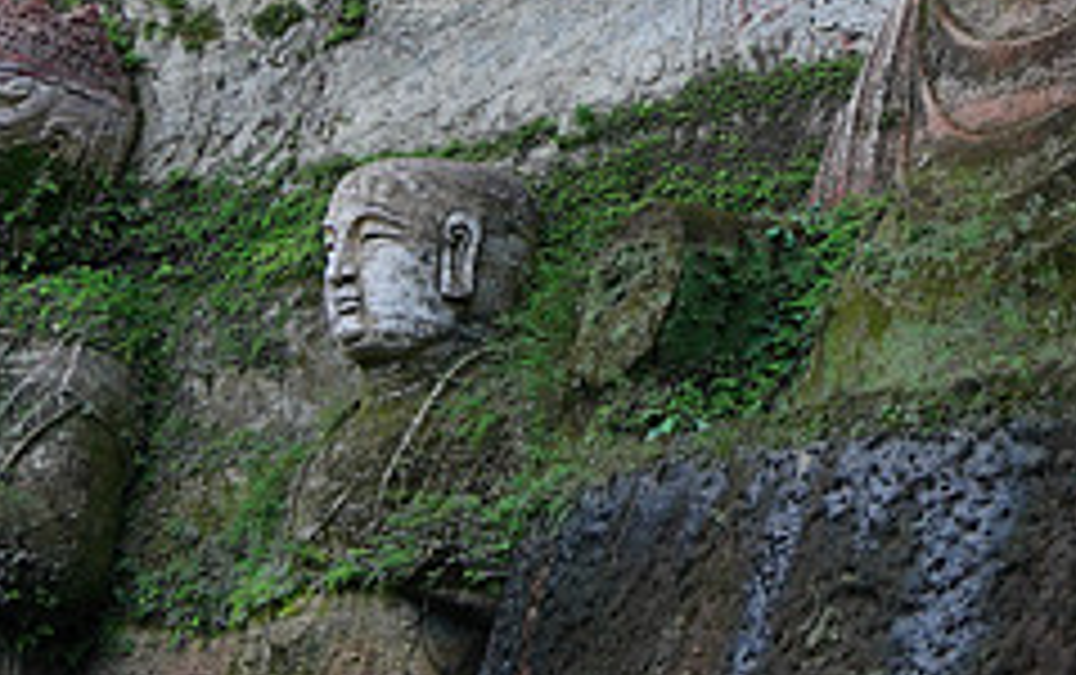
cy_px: -342
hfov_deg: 18.2
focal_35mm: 109
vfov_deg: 11.5
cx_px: 1243
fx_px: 3200
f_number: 7.1
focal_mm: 32
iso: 500
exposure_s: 1/200
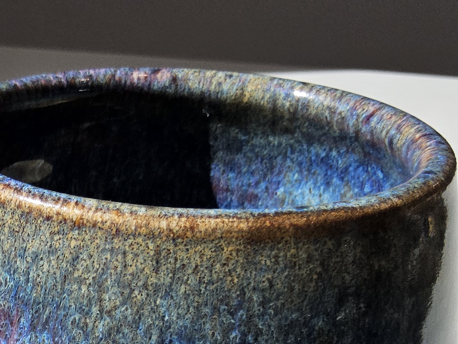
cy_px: 451
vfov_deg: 18.5
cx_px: -53
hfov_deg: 24.5
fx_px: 979
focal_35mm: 74
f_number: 2
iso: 32
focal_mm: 3.08
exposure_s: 1/120
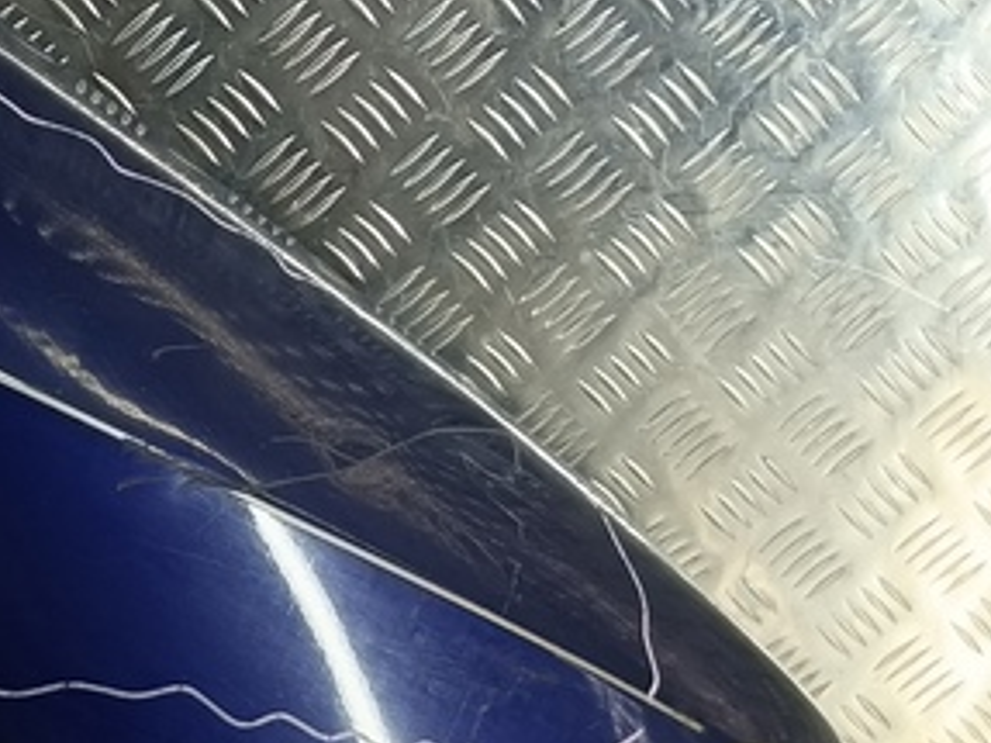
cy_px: 366
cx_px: -556
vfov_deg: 18.0
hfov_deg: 20.1
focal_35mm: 82
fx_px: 2347
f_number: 1.6
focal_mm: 4.11
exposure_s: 1/50
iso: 132
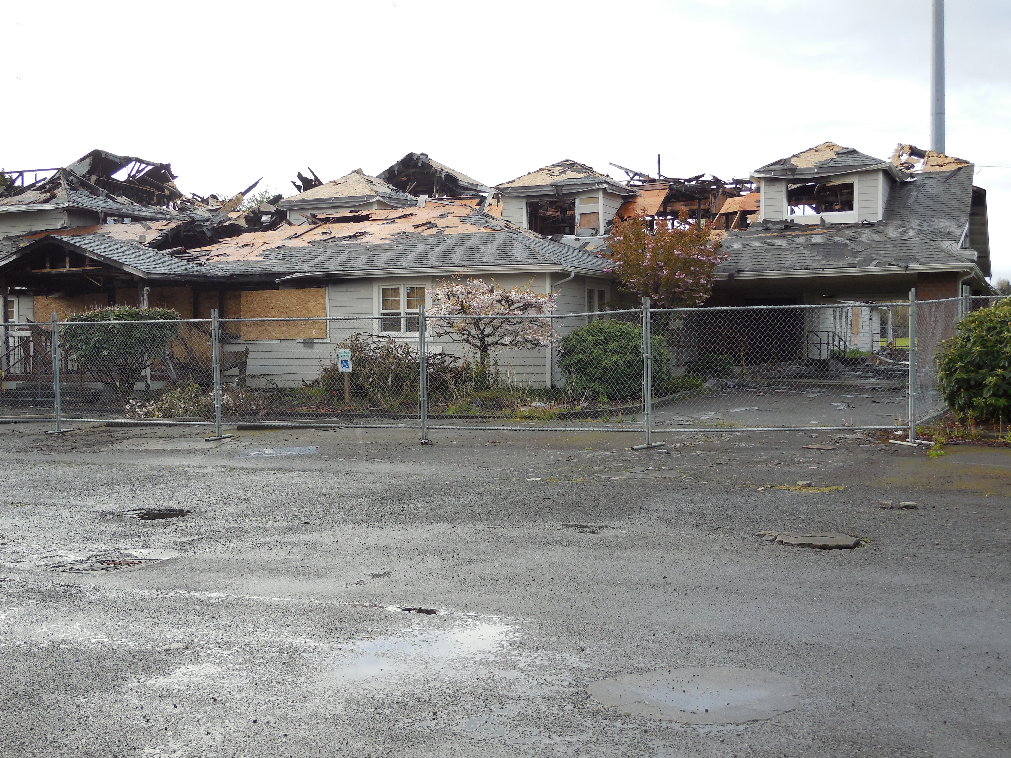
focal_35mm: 46
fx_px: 1343
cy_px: 379
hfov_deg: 41.2
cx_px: 506
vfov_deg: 31.5
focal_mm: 8.2
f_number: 3.8
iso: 125
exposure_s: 1/250
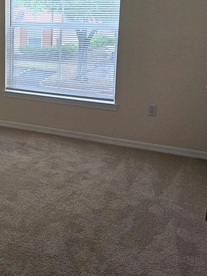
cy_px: 88
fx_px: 391
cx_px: 20
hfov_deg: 28.5
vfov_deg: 38.4
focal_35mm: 49
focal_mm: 6.3
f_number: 1.7
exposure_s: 1/120
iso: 800
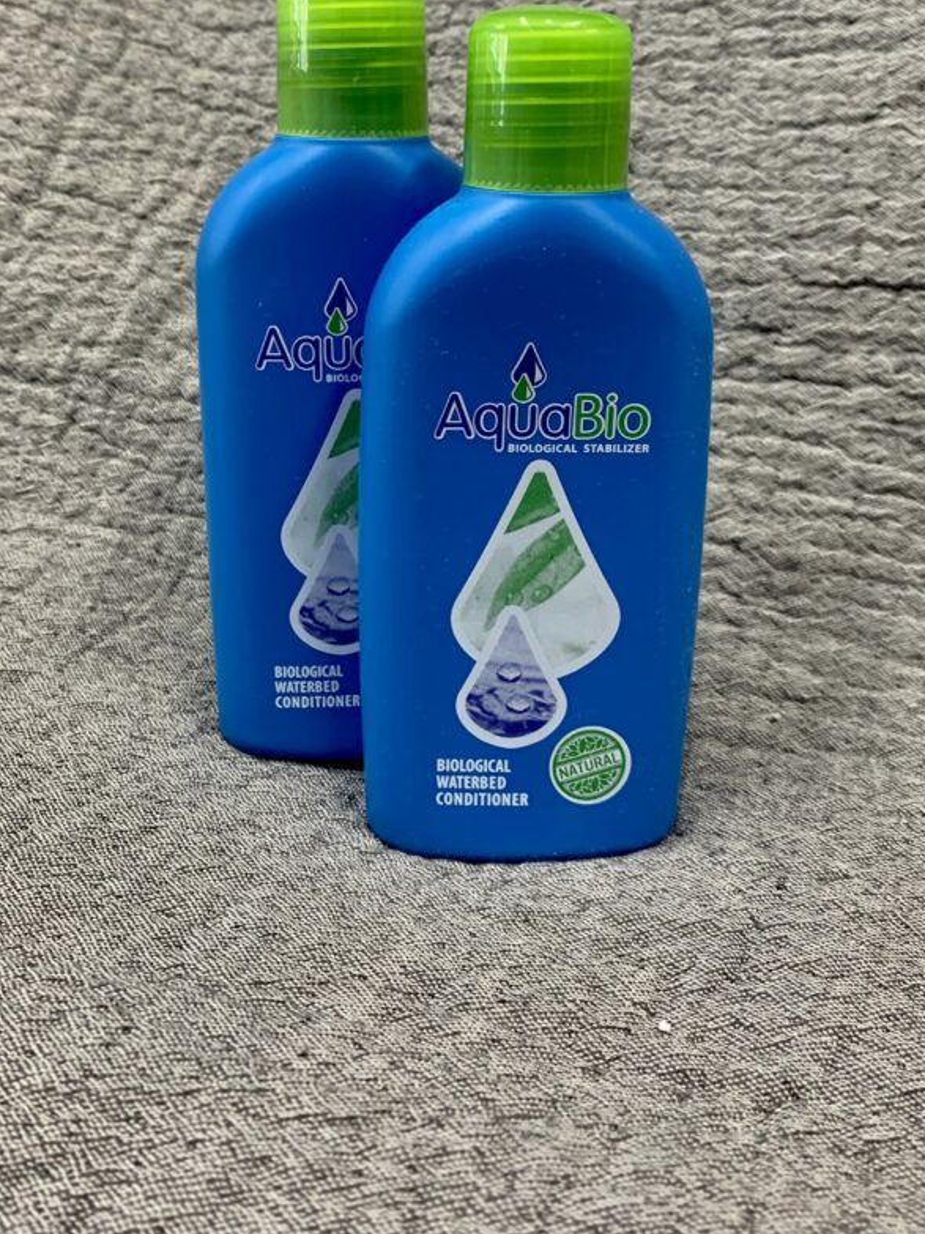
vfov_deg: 53.3
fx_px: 1212
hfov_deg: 41.8
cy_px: 448
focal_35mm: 34
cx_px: 477
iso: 125
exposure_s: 1/50
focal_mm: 4.25
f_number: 1.8
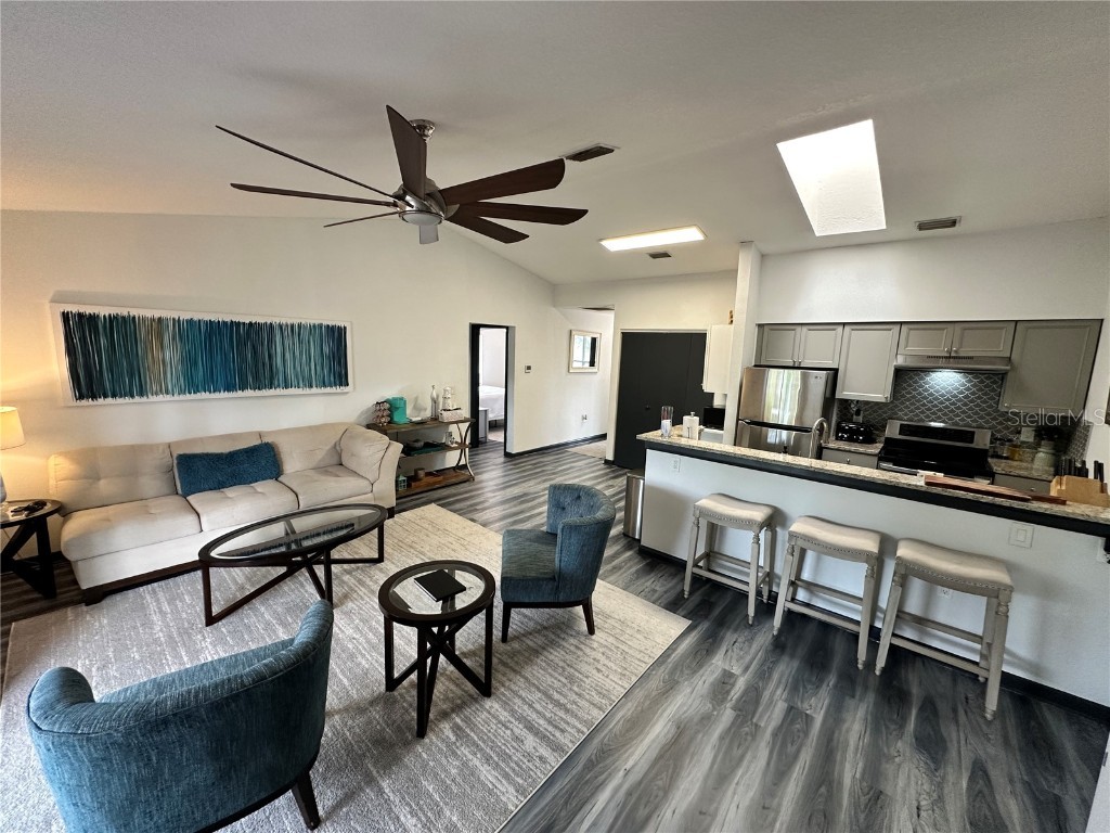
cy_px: 416
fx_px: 449
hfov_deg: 102.1
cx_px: 555
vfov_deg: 85.7
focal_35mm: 14
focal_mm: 2.22
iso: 160
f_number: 2.2
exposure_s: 1/60
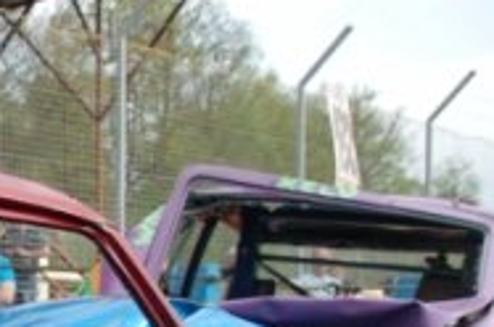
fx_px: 1548
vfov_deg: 11.7
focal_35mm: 113
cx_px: -193
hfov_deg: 16.8
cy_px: 440
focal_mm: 22
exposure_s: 1/500
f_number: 4
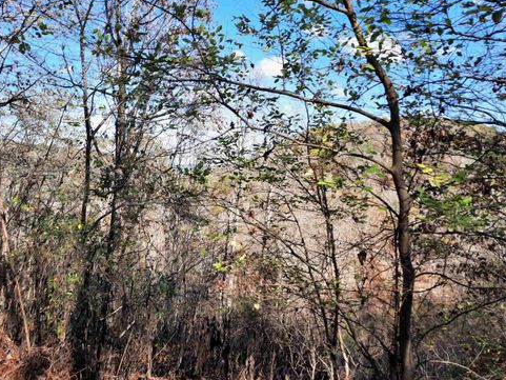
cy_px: 190
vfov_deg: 53.1
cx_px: 249
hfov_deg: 67.3
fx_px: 380
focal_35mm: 26
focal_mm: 4.6
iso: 32
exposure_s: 1/1410
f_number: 2
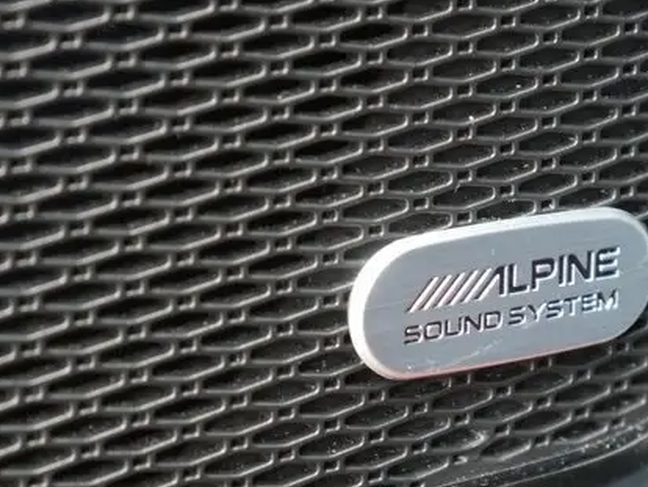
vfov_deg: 11.4
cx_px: 490
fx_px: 2435
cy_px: 325
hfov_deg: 15.1
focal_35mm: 130
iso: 3200
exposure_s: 1/30
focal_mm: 42
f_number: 5.6
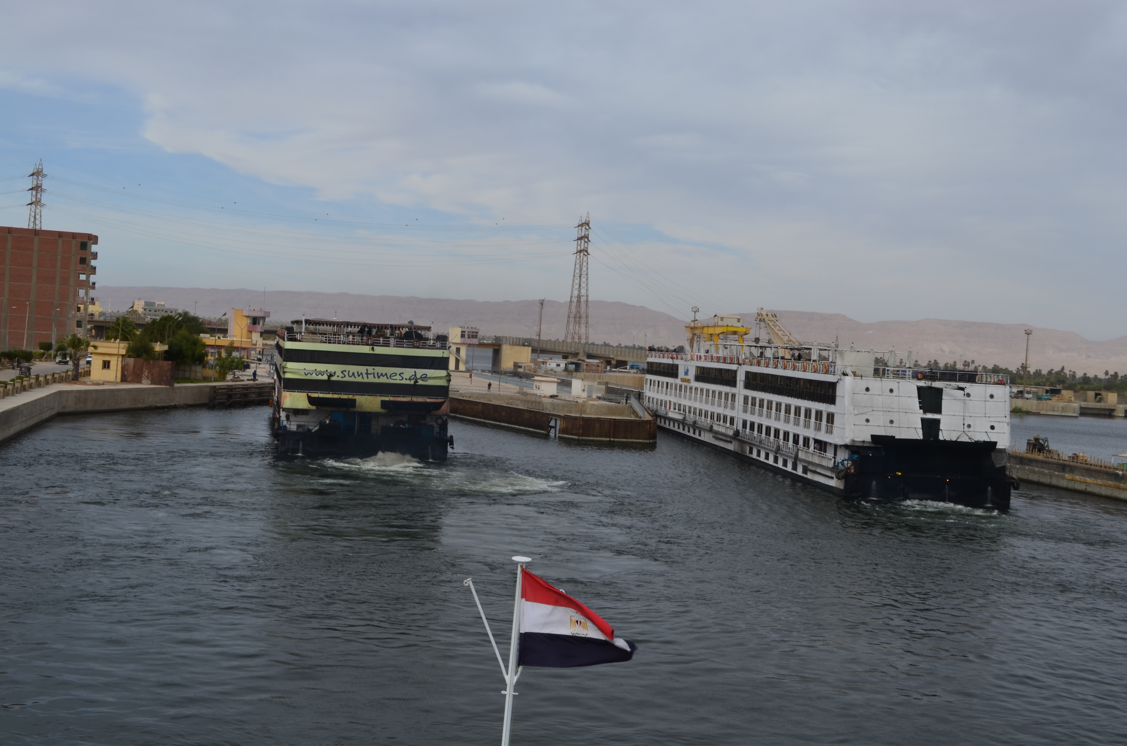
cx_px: 564
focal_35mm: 44
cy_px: 373
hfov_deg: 45.0
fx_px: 1359
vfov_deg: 30.7
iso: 100
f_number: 11
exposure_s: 1/125
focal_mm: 29
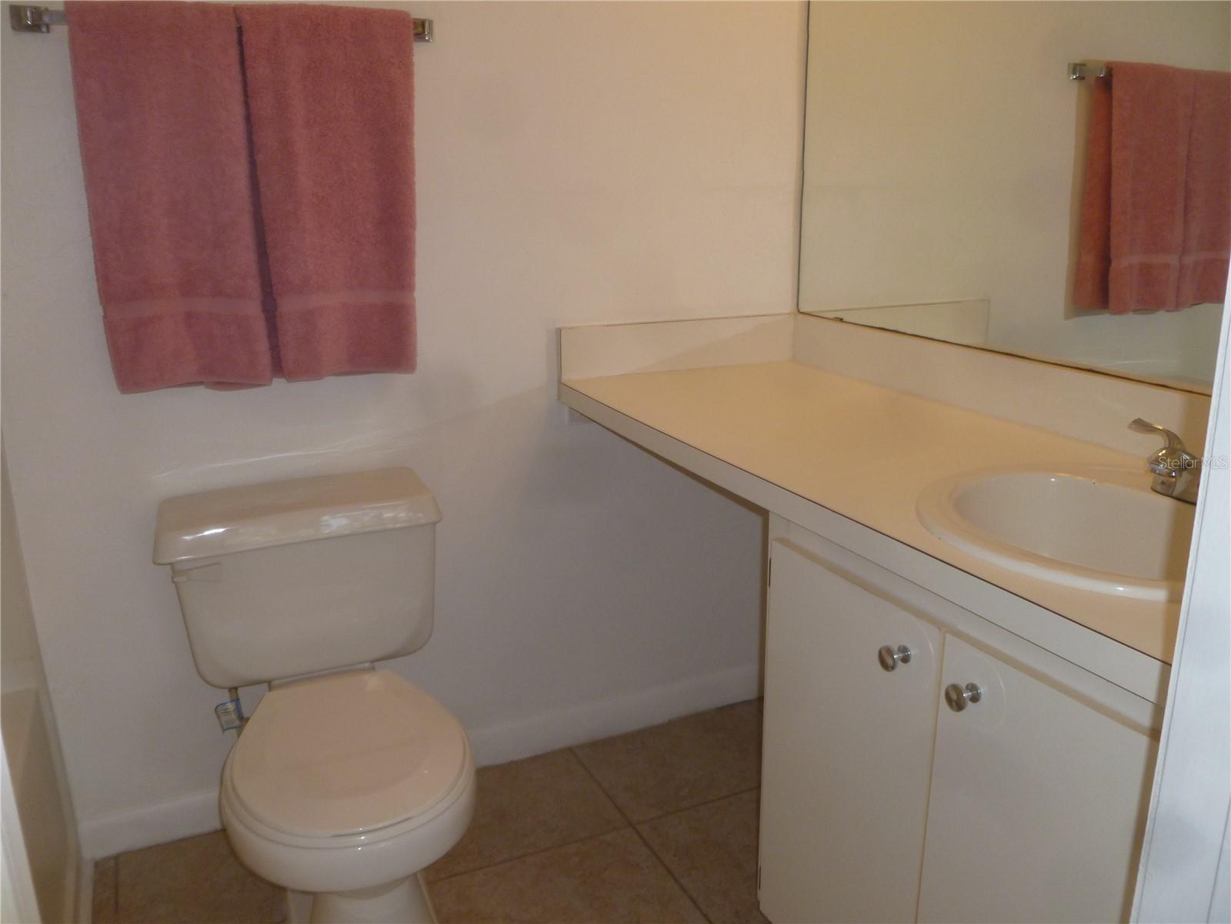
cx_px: 616
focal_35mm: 28
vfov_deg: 49.7
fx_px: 996
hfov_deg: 63.4
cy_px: 462
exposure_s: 1/30
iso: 125
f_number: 3.3
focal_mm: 5
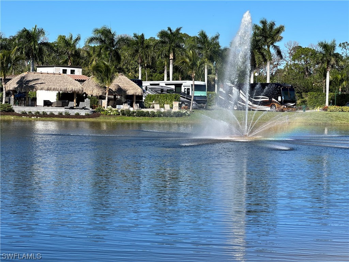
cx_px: 174
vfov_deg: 19.1
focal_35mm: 77
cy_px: 131
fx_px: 776
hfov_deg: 25.3
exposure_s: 1/727
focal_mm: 9
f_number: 2.8
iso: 32
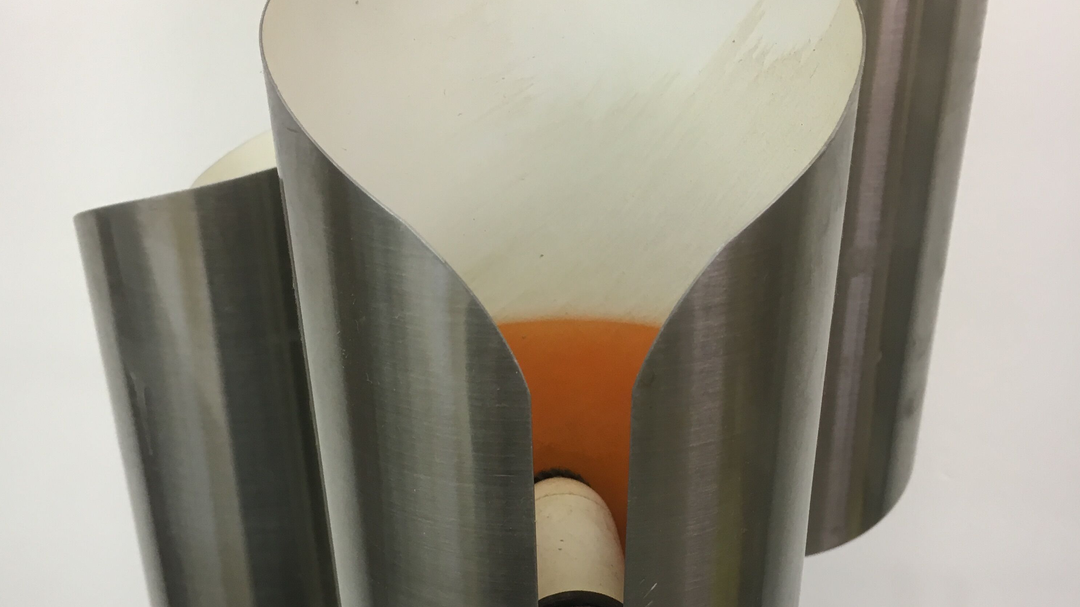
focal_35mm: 43
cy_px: 406
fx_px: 1231
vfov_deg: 27.5
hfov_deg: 47.4
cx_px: 533
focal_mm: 4.15
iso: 80
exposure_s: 1/33
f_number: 2.2
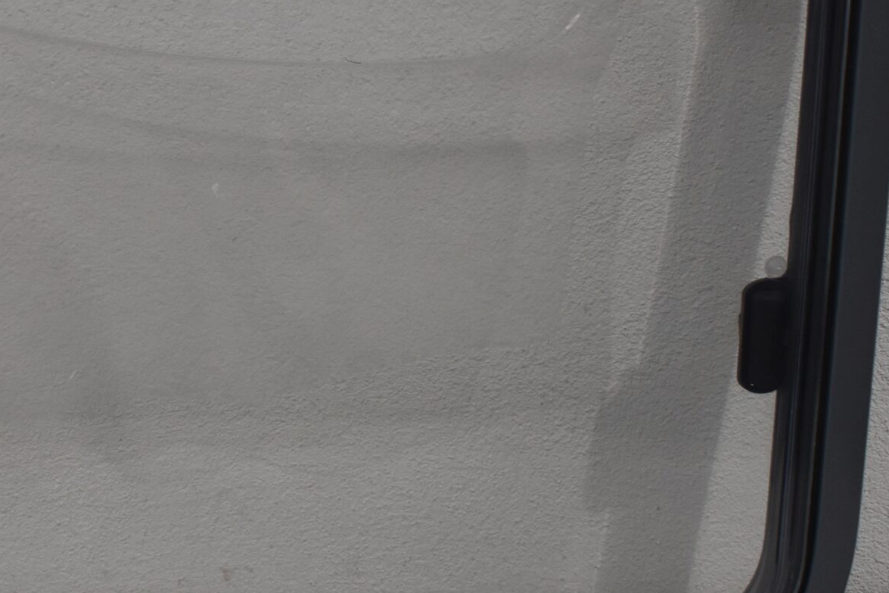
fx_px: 2099
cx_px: 148
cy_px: 254
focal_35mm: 85
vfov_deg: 16.1
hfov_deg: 23.5
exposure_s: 1/250
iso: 560
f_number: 4
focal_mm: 26
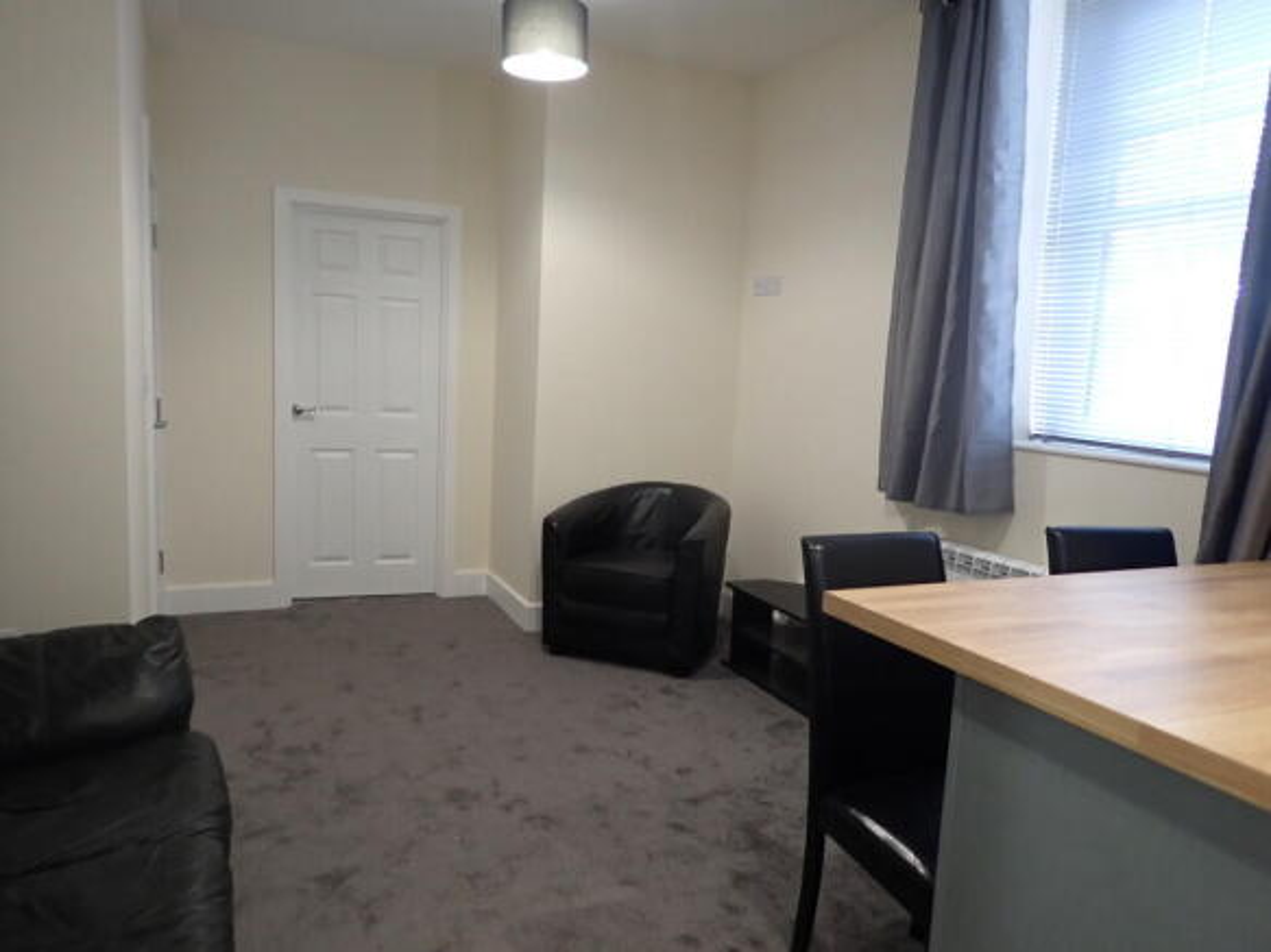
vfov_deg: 54.9
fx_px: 918
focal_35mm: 25
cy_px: 476
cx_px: 636
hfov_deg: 69.4
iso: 200
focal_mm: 4.5
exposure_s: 1/30
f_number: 2
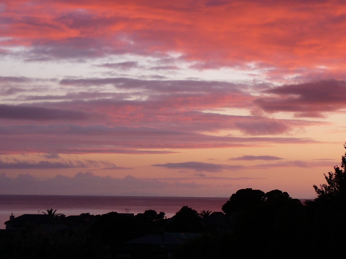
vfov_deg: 12.5
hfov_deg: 16.6
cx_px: 173
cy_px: 130
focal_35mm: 119
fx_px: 1189
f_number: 3.9
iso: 80
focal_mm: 14.1
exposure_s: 1/60
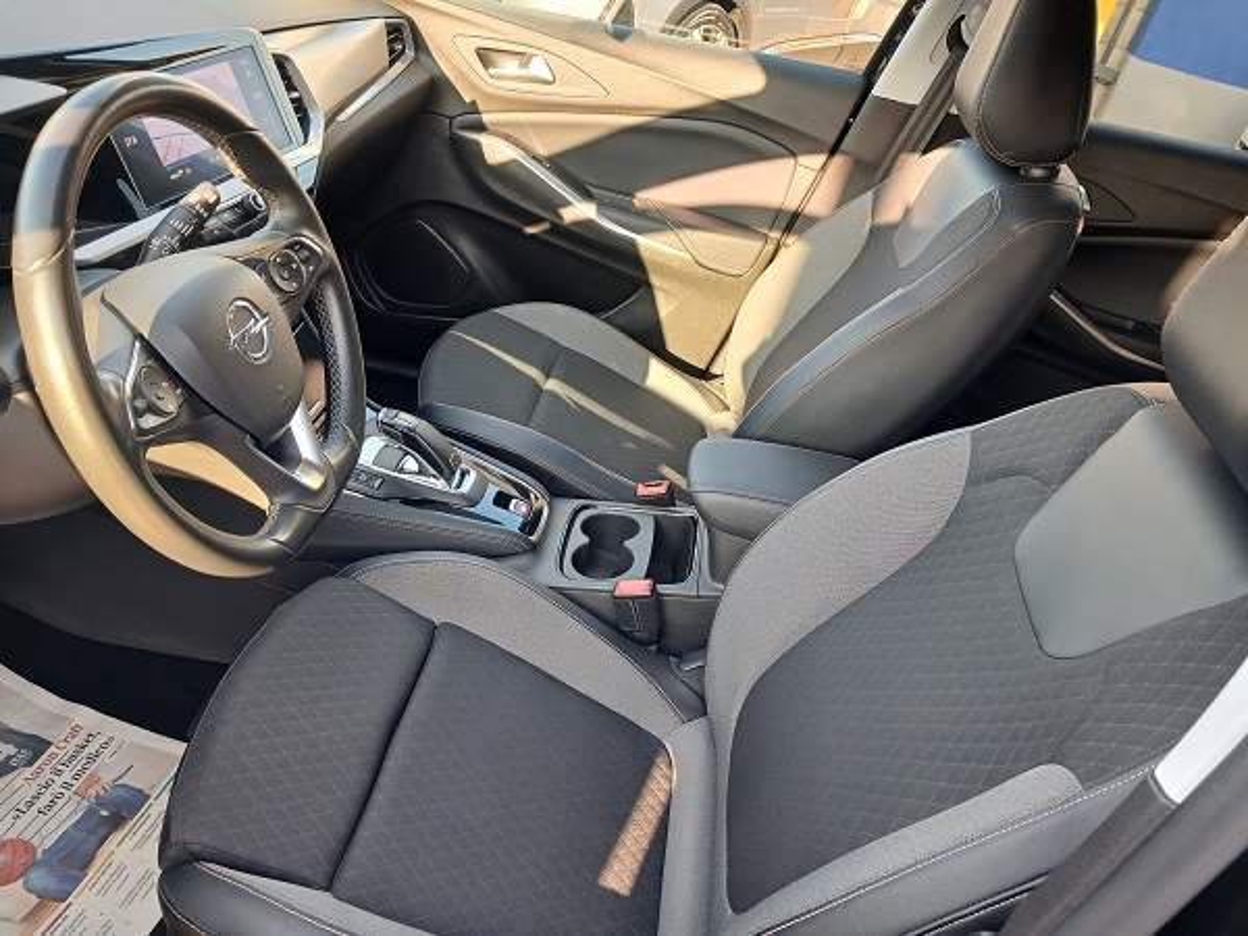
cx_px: 624
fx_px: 973
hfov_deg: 65.3
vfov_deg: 51.4
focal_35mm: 27
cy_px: 468
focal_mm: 3.98
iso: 80
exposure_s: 1/50
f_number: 1.8
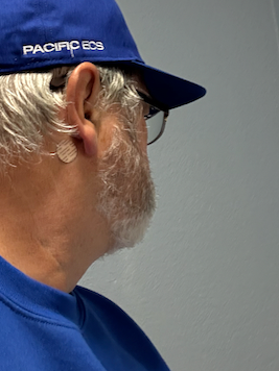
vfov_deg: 34.3
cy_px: 65
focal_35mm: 54
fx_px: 580
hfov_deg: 26.8
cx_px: 89
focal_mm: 2.69
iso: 320
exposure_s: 1/60
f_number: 1.9
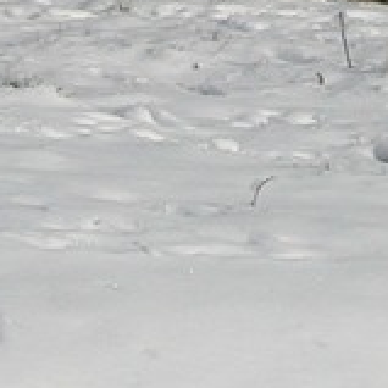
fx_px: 3551
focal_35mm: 280
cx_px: 273
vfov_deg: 6.2
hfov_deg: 6.3
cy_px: -268
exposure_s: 1/561
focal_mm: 10.7
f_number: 7.3
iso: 100
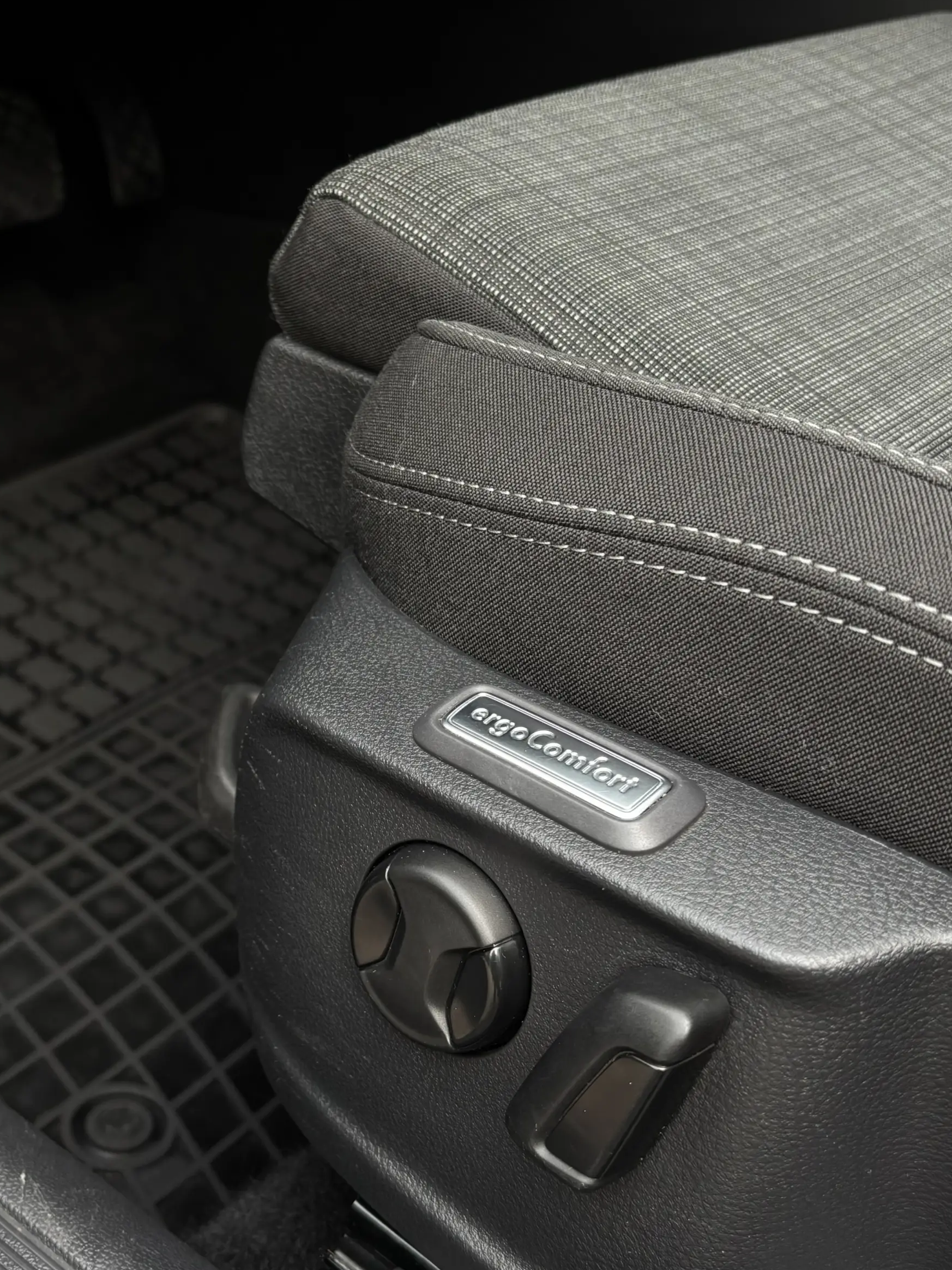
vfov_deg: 42.9
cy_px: 621
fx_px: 1613
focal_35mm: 44
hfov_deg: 32.6
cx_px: 312
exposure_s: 1/121
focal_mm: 5.96
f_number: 1.6
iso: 64
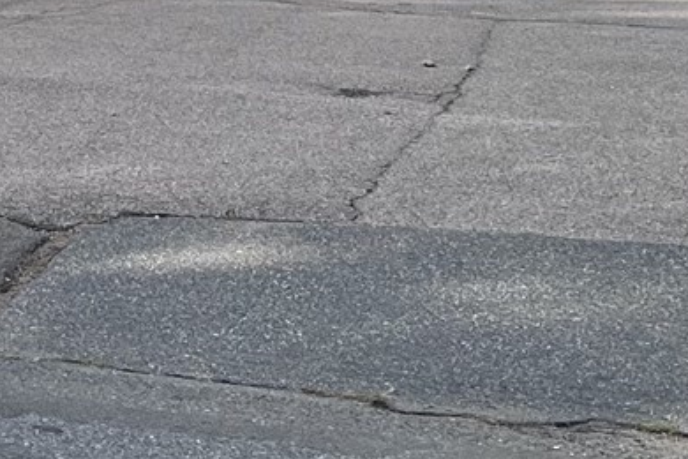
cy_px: -272
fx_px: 2714
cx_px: -263
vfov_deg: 9.3
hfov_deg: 13.8
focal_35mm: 142
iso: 50
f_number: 1.6
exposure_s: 1/2513
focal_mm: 5.1
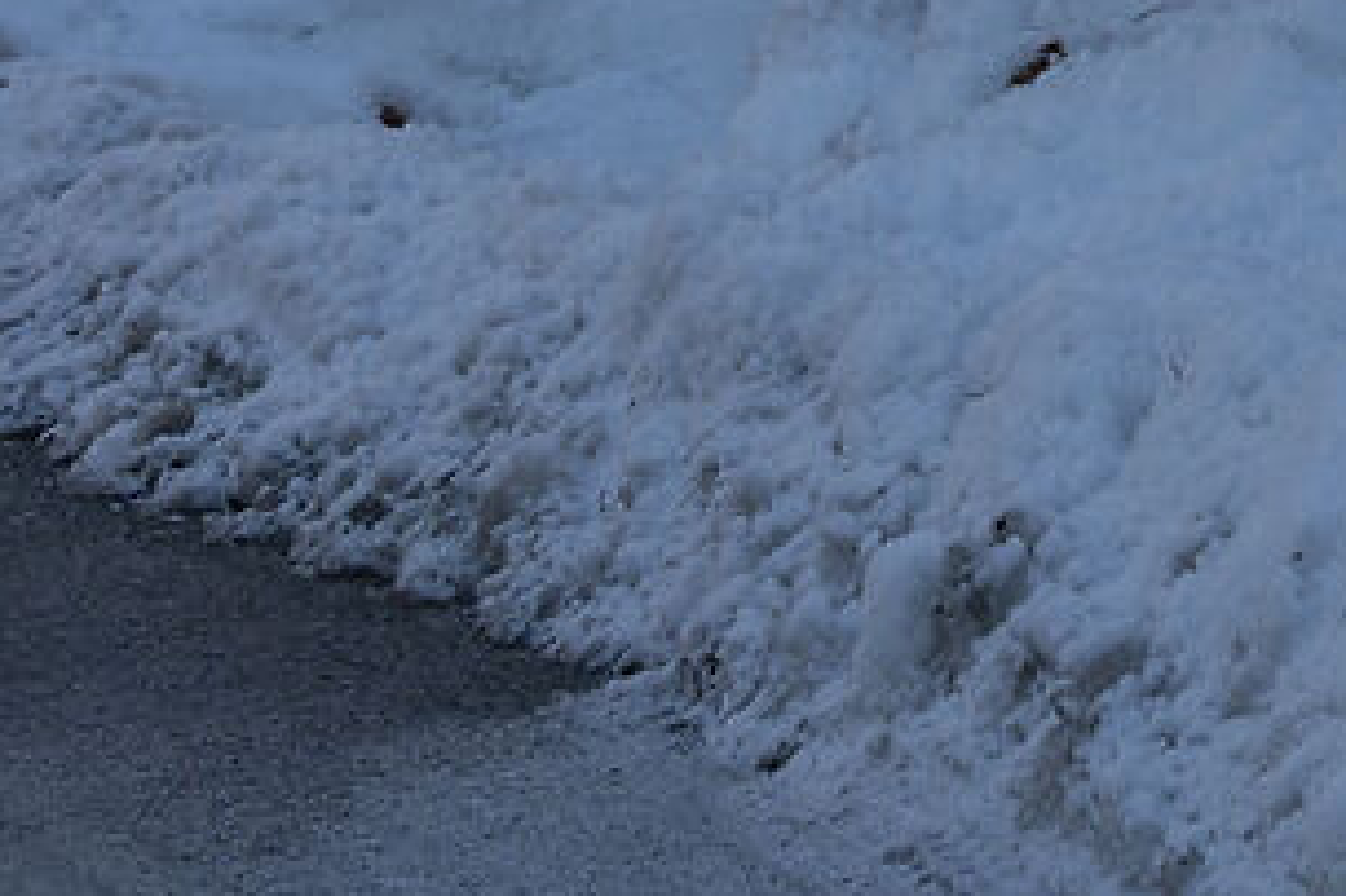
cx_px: 3208
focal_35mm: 189
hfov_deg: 9.7
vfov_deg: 6.8
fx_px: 7062
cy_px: -1295
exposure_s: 1/250
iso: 100
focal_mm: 24
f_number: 8
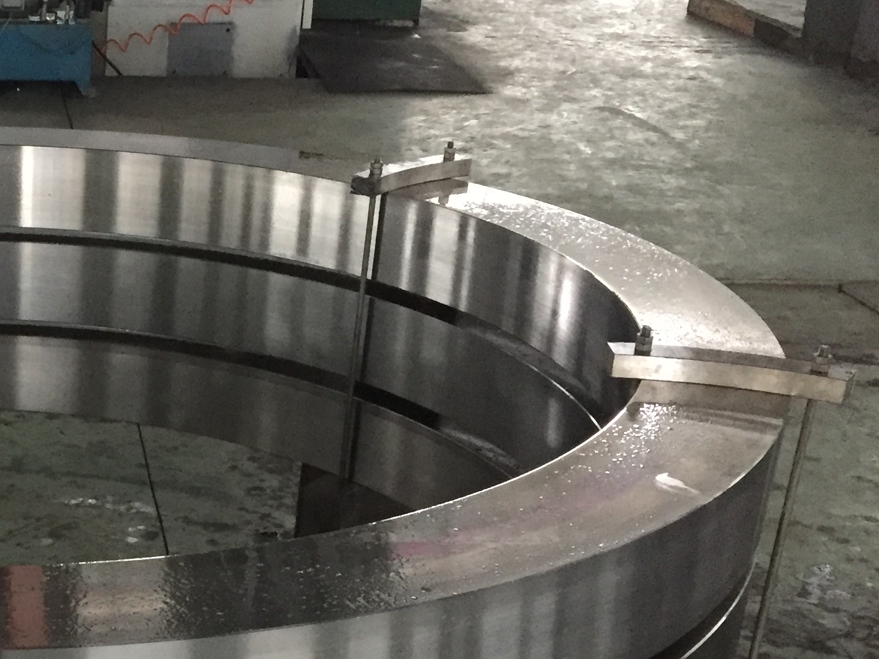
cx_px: -57
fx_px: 1701
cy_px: 566
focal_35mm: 67
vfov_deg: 21.5
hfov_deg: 26.9
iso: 320
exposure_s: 1/17
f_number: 2.2
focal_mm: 4.15
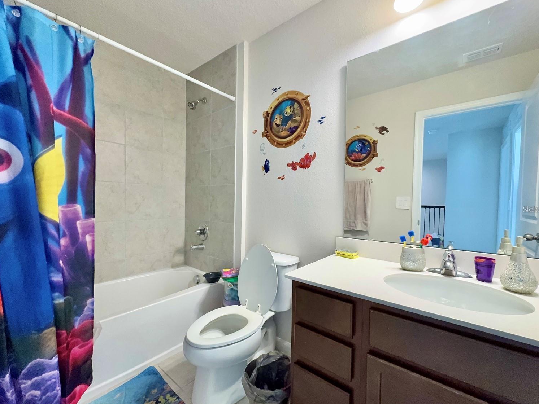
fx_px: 234
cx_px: 268
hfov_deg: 98.2
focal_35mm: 15
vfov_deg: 81.7
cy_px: 209
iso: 200
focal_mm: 2.22
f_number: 2.2
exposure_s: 1/60
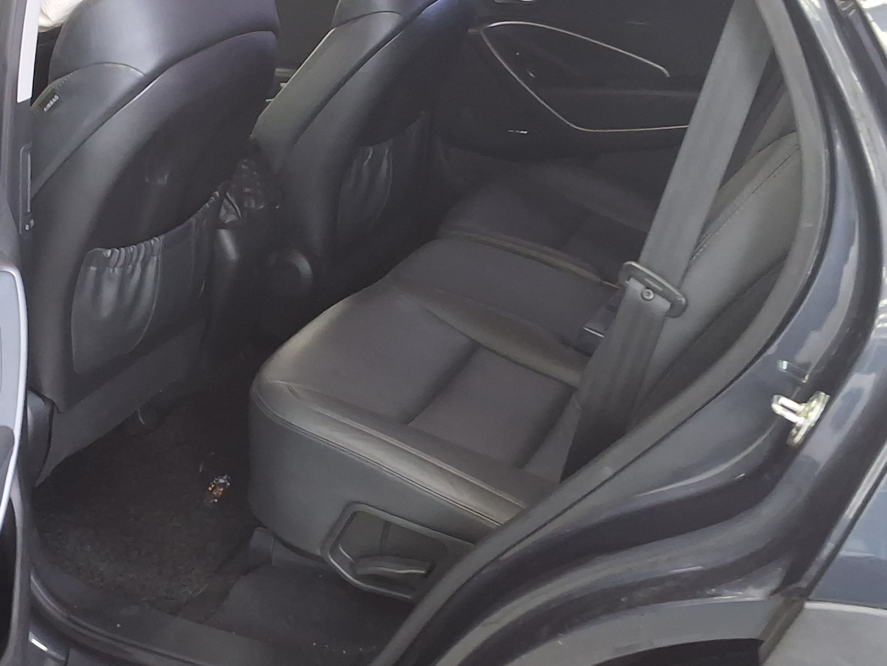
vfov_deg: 28.5
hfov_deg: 37.2
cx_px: 308
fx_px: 1307
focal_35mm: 51
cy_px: 275
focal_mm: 2.91
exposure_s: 1/40
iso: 80
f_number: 1.9
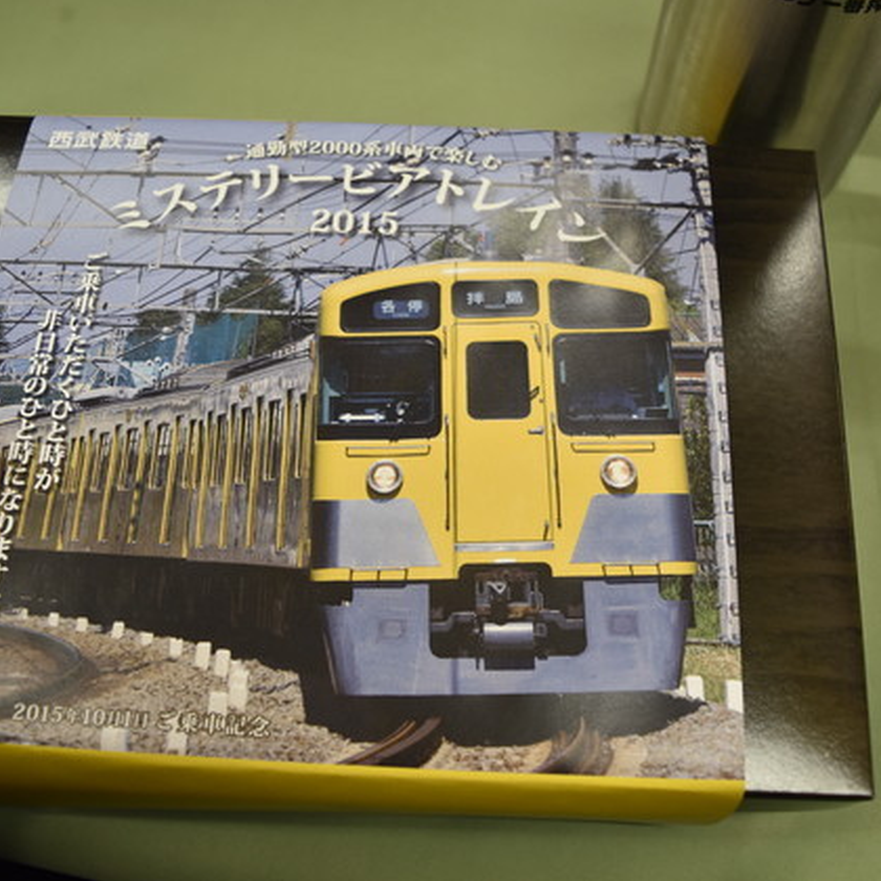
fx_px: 1008
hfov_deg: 47.2
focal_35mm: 35
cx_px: 466
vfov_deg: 47.2
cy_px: 437
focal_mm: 18
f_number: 4
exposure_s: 1/60
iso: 500
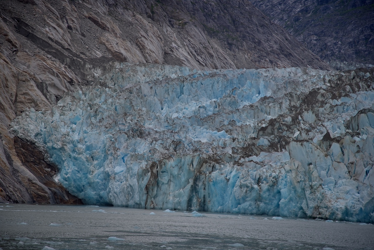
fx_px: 1247
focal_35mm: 120
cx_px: 187
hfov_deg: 17.1
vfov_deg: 11.4
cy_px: 125
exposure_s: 1/250
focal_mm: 120
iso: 100
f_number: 5.6
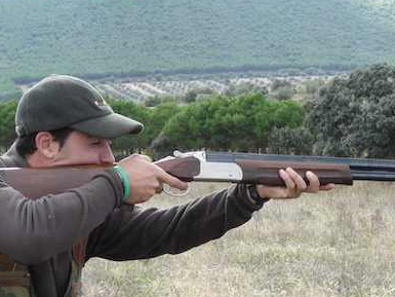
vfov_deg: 15.7
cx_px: 233
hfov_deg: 21.1
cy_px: 272
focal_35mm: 93
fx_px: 1062
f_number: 5
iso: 200
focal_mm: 8.1
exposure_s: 1/250
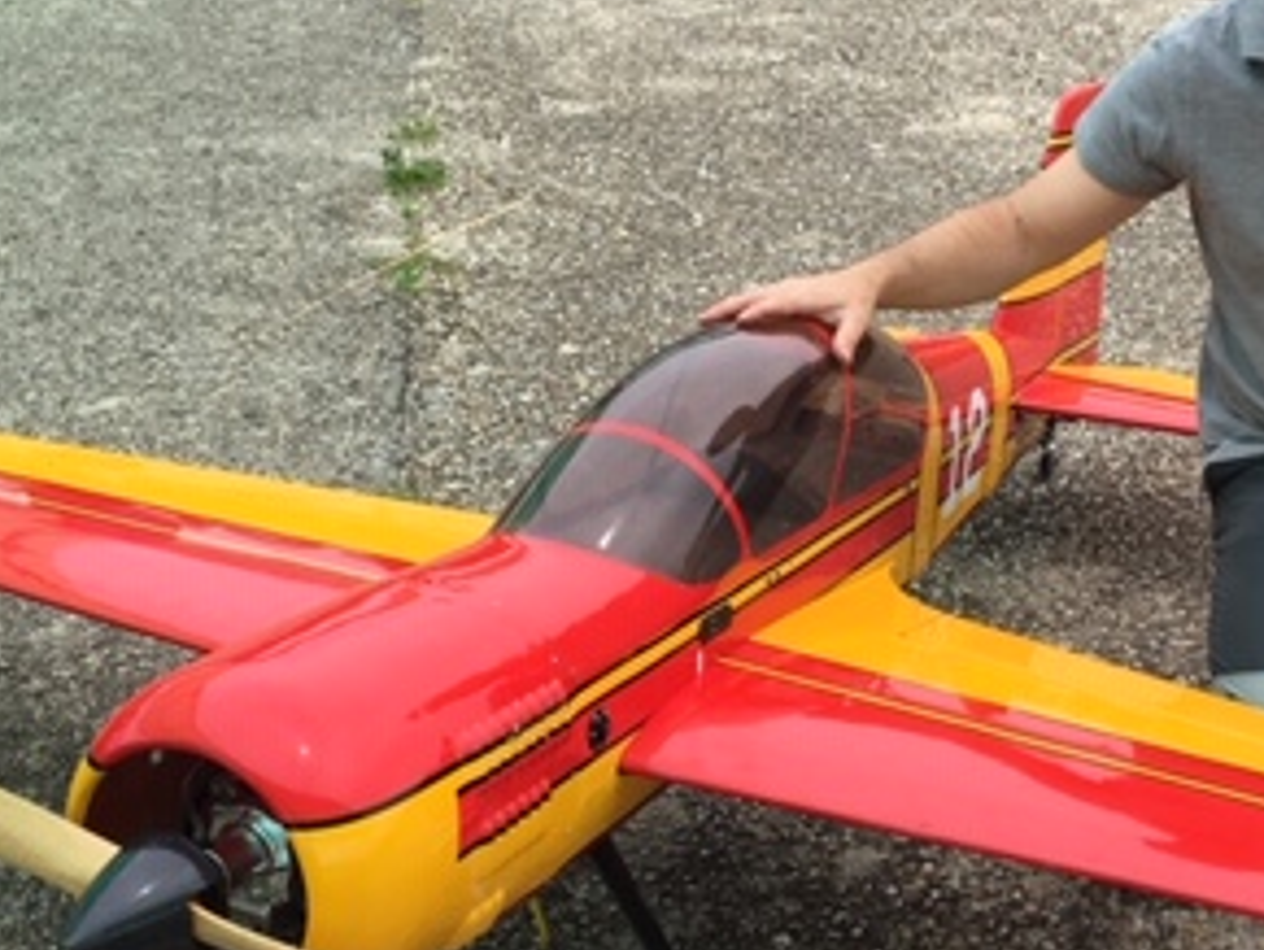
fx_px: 2339
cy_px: 575
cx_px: 854
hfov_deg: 30.0
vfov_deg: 22.9
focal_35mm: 64
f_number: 2.2
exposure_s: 1/793
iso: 25
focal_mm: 4.15
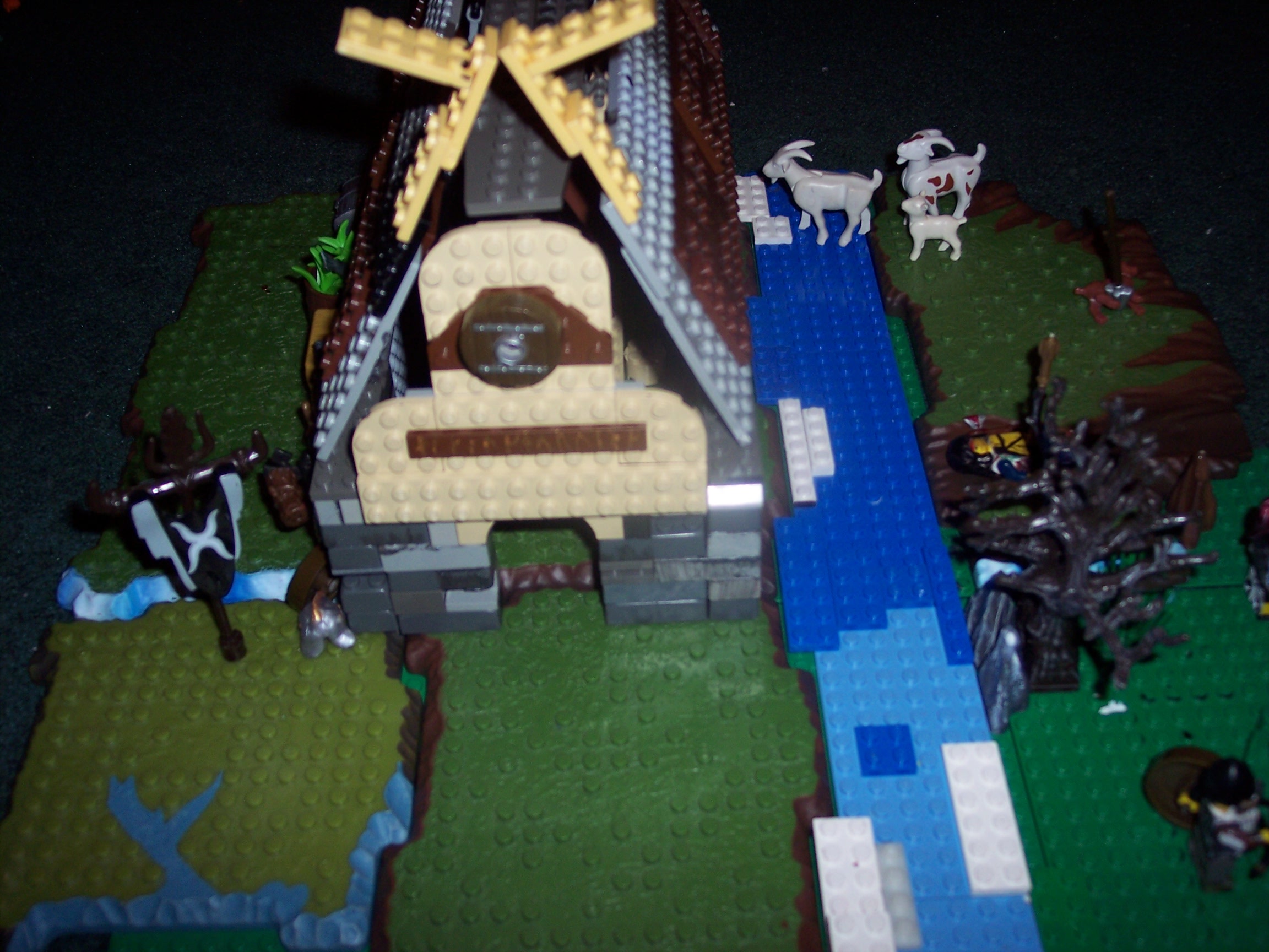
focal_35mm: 39
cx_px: 634
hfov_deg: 47.9
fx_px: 1430
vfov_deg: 36.8
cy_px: 476
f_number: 2.8
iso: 100
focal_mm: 8
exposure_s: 1/60
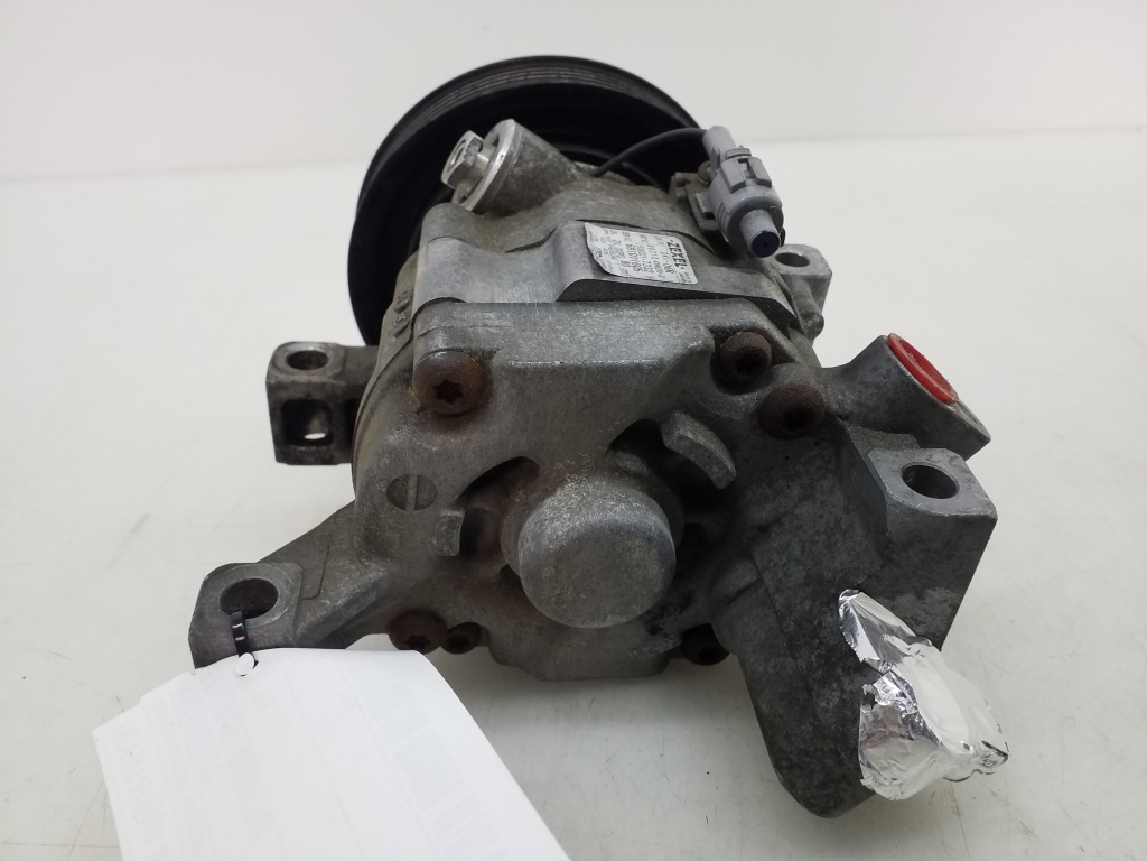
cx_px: 574
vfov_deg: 51.4
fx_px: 895
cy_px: 430
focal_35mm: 27
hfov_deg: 65.3
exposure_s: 1/50
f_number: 1.9
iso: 125
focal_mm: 3.6
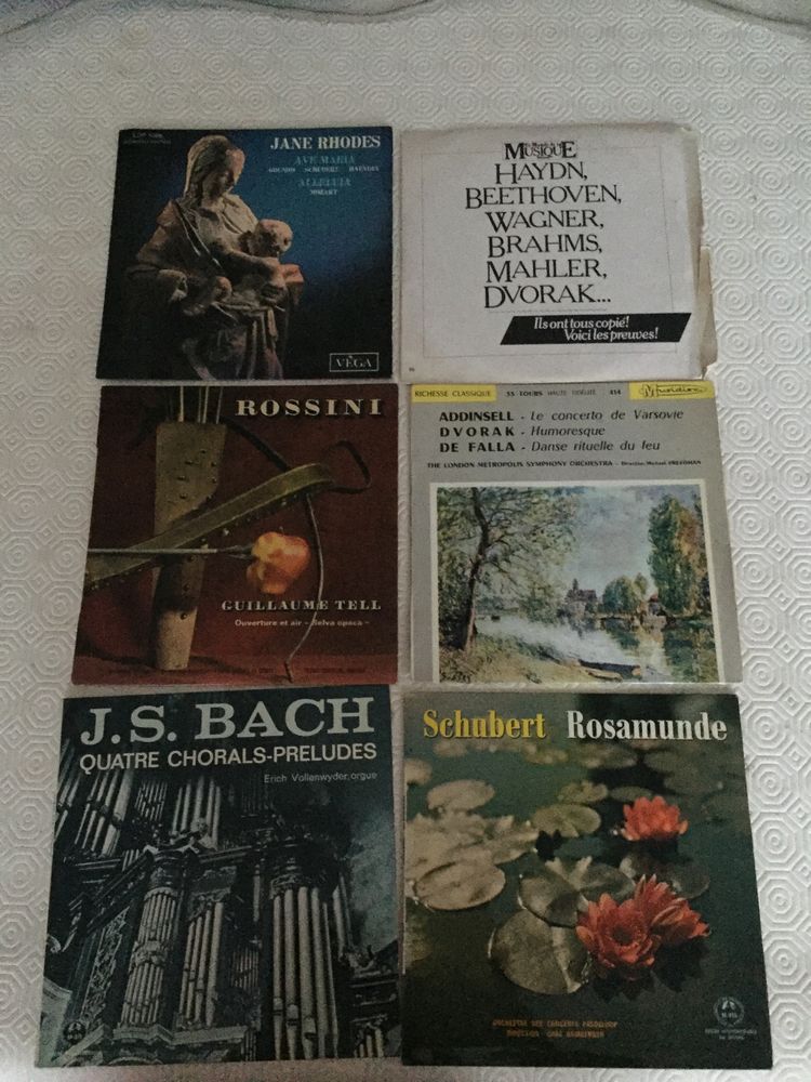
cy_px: 541
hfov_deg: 48.2
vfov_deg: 61.7
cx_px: 406
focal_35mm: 29
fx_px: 906
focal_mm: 4.15
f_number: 2.2
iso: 1250
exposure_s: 1/17
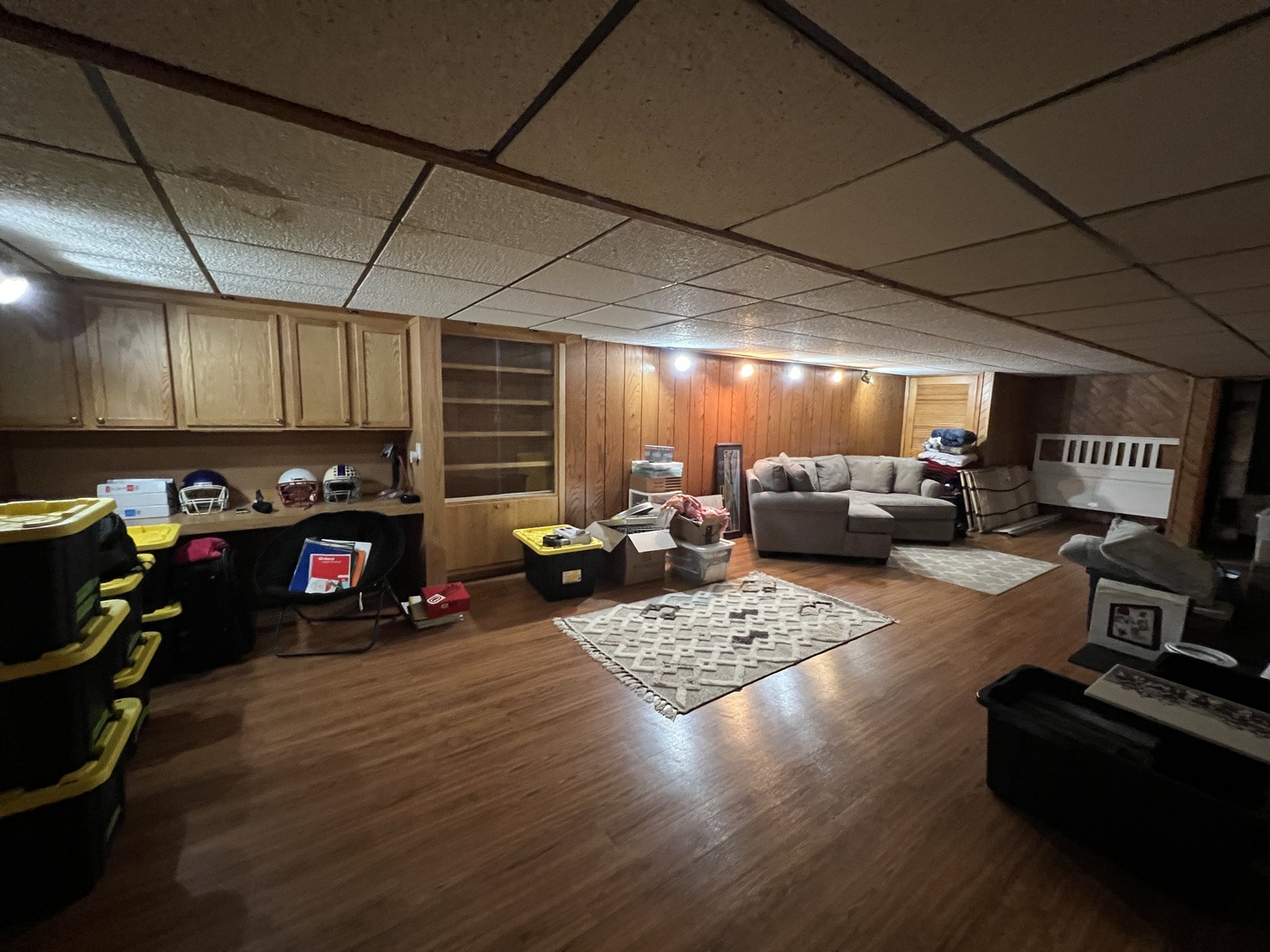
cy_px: 476
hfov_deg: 106.2
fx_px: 477
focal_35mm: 13
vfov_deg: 89.9
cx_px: 635
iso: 800
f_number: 1.8
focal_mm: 1.57
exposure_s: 1/40
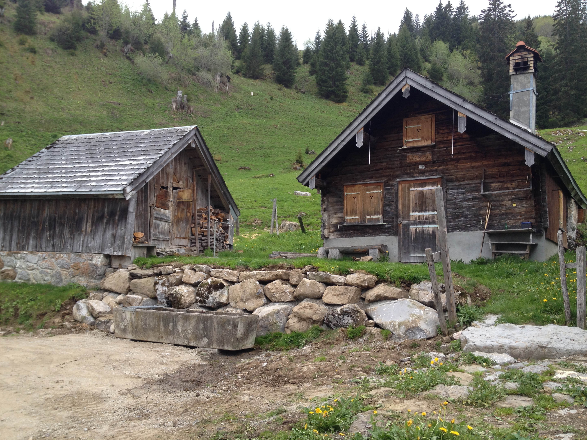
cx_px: 294
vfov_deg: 40.7
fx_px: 594
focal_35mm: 35
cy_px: 220
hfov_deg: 52.6
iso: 50
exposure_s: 1/373
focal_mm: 4.28
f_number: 2.4
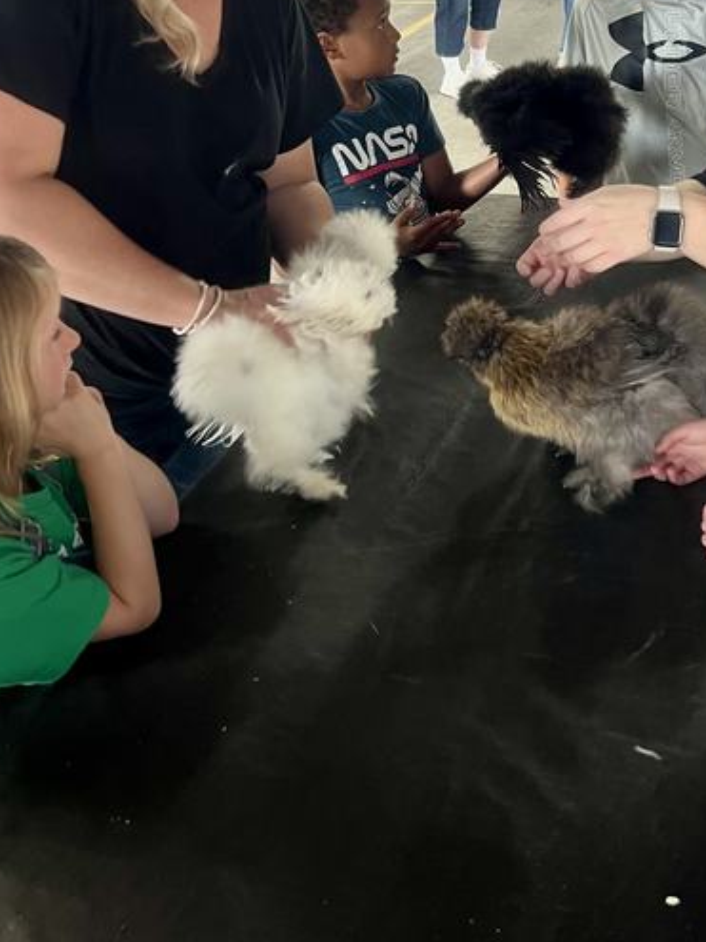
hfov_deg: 29.3
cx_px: 514
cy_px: 170
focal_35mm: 49
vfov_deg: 37.3
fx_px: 1333
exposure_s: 1/60
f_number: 1.5
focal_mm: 5.7
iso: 125
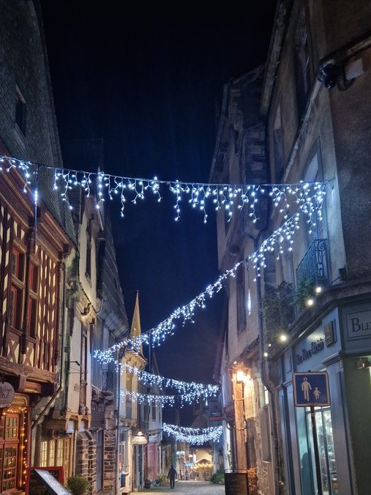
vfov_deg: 52.8
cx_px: 172
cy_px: 336
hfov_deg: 41.8
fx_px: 486
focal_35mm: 34
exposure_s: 1/25
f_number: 1.8
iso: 640
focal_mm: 5.4
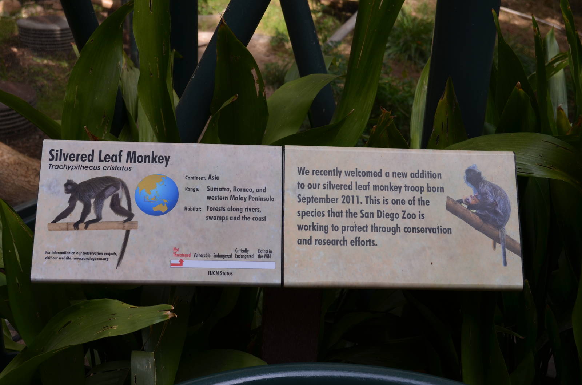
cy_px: 192
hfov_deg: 39.0
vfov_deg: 26.4
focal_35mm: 51
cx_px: 291
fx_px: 823
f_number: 7.1
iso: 200
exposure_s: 1/200
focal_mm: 34
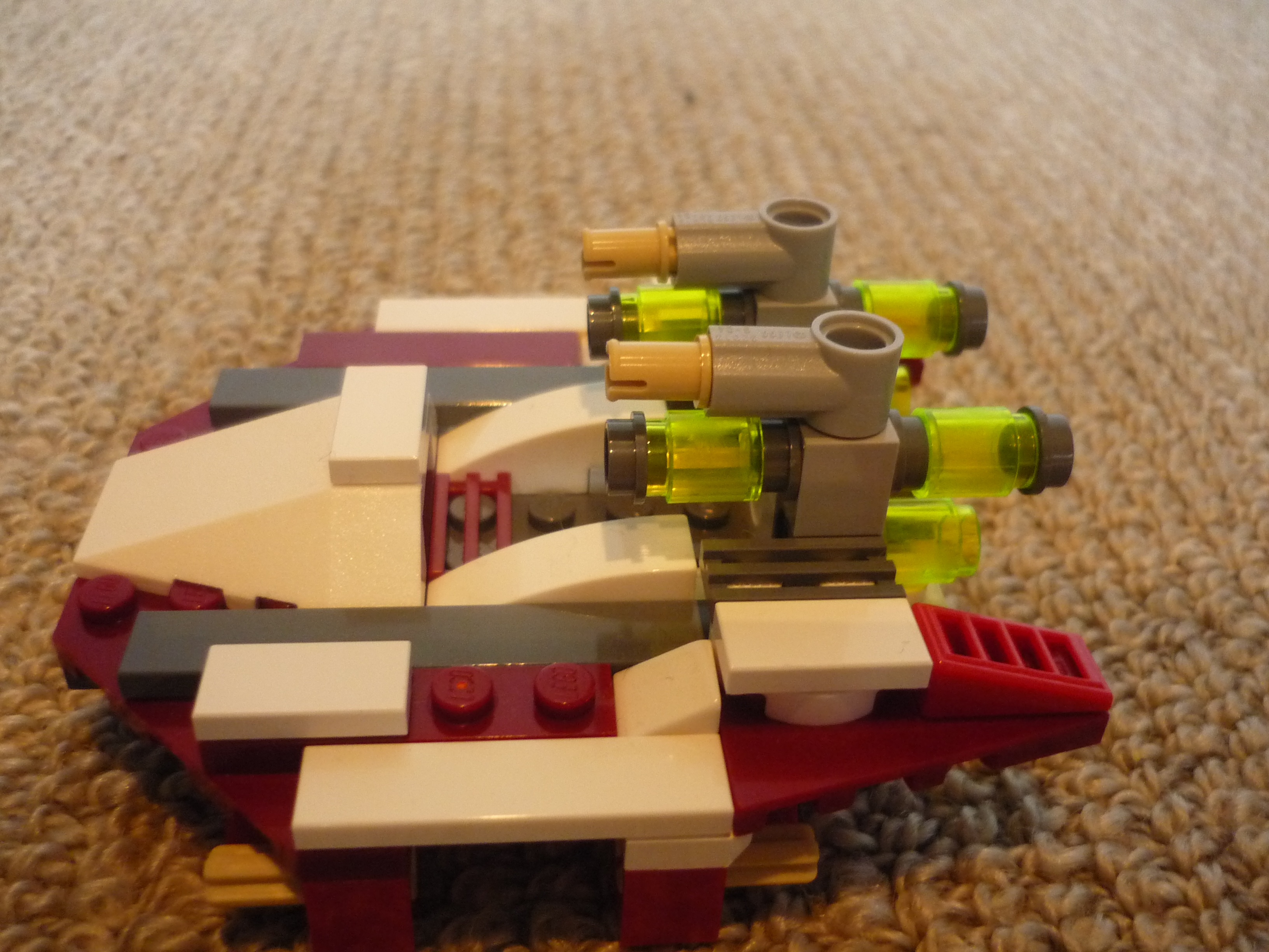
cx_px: 634
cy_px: 476
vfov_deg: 42.9
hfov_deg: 55.4
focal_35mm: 33
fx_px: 1210
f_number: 2.8
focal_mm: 5.5
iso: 400
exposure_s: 1/20
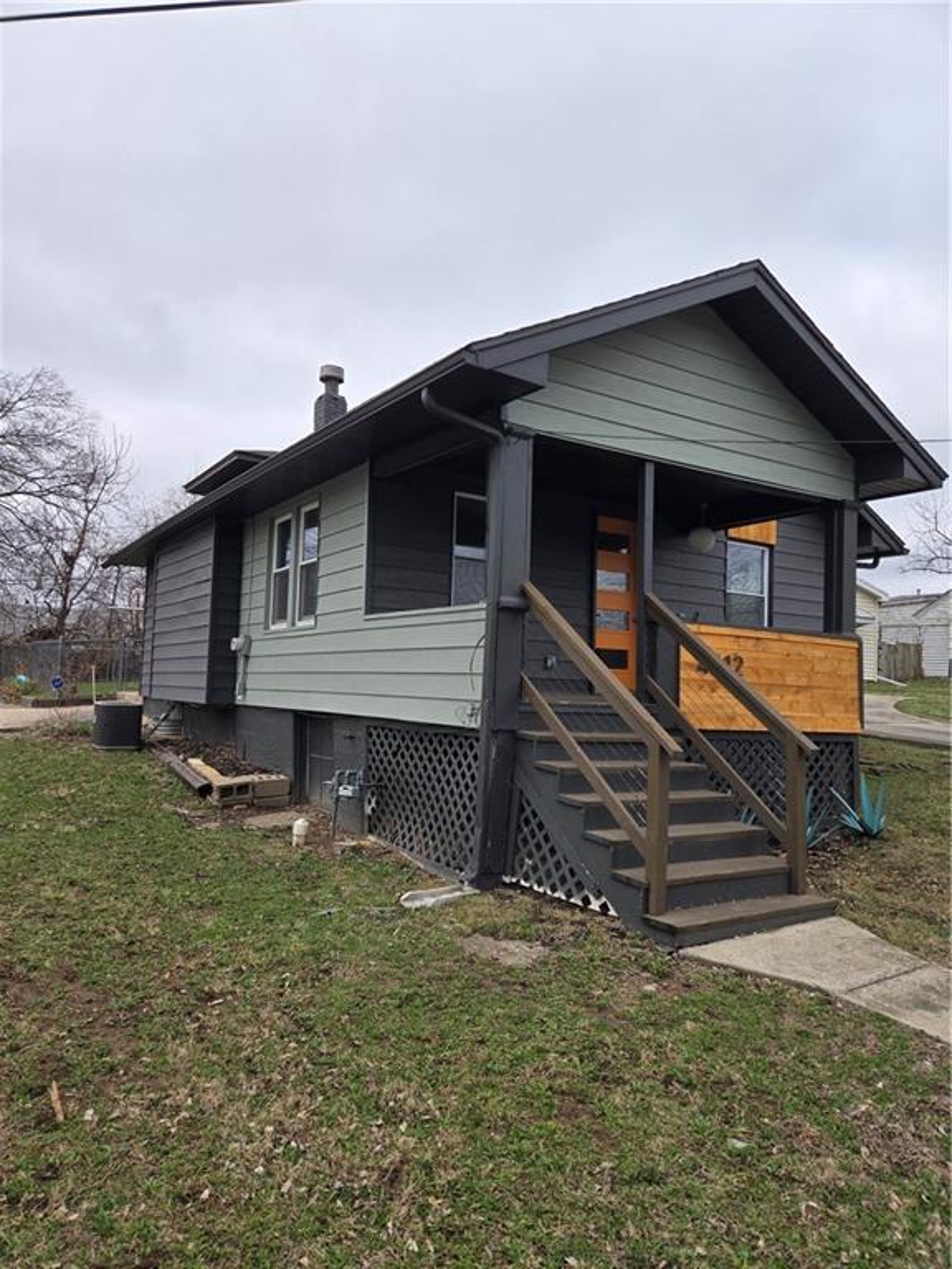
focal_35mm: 23
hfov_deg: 58.9
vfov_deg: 73.9
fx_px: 843
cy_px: 634
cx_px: 476
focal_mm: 5.4
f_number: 1.8
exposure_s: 1/1384
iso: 25
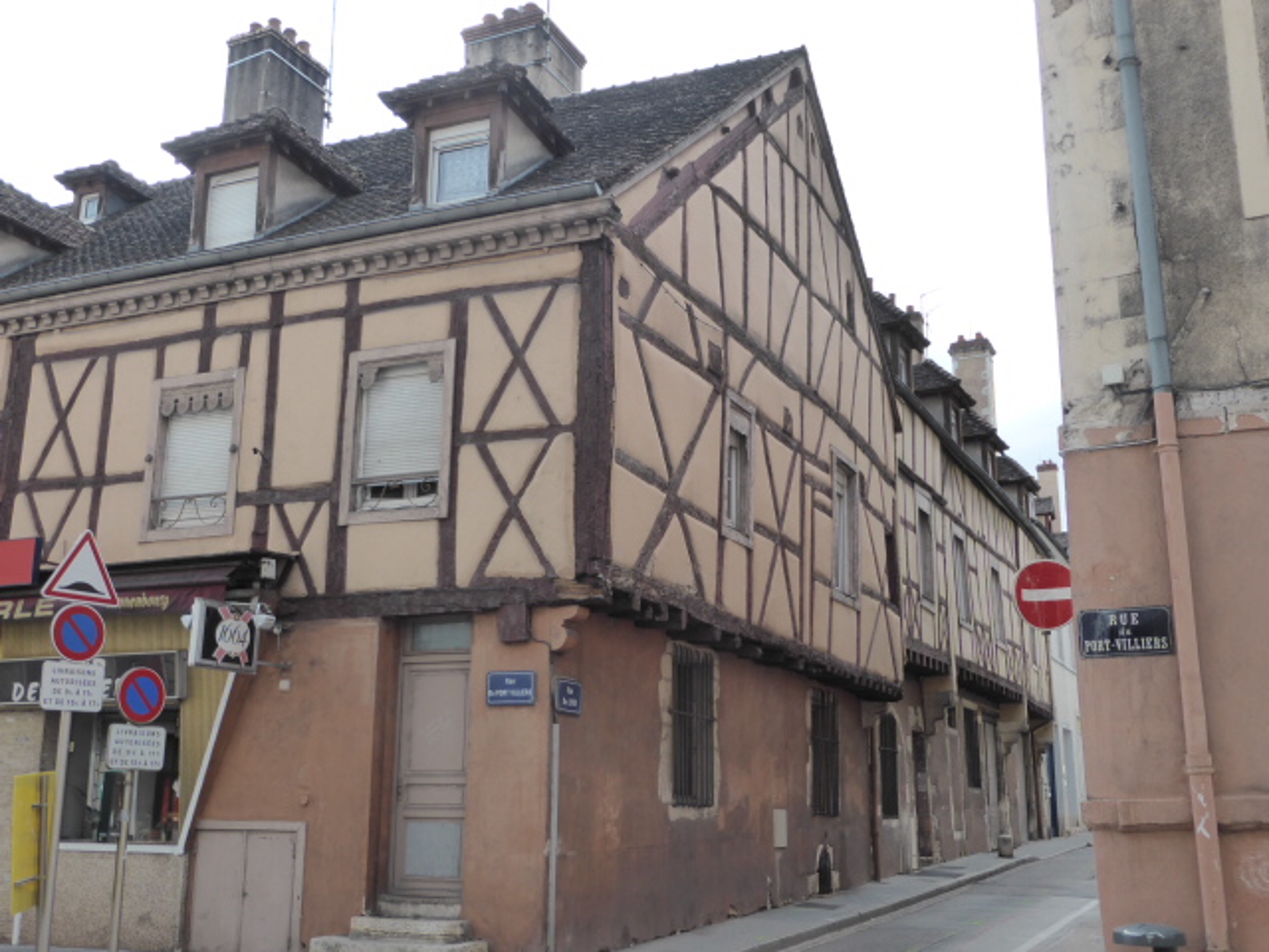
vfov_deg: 40.7
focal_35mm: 35
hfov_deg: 52.6
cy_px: 476
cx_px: 634
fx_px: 1283
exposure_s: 1/400
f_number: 3.7
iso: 200
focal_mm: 6.1
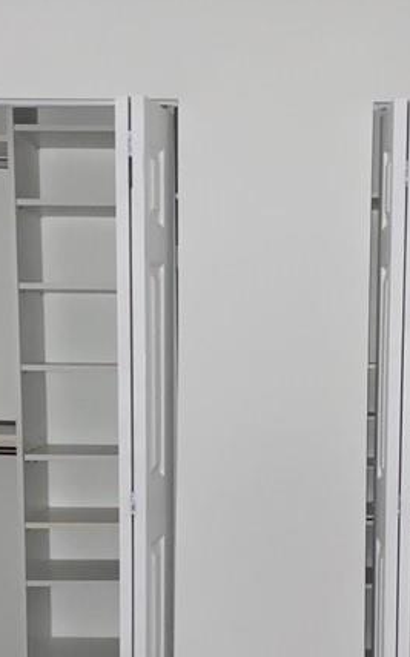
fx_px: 1182
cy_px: 510
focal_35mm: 66
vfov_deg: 30.5
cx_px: 298
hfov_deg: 19.6
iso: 160
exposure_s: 1/4
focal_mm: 4.25
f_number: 1.8
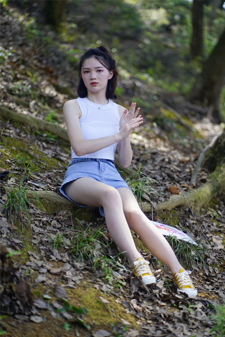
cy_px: 168
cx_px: 112
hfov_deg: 16.1
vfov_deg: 23.9
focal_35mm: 85
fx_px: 796
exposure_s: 1/1250
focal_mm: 85
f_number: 1.8
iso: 125
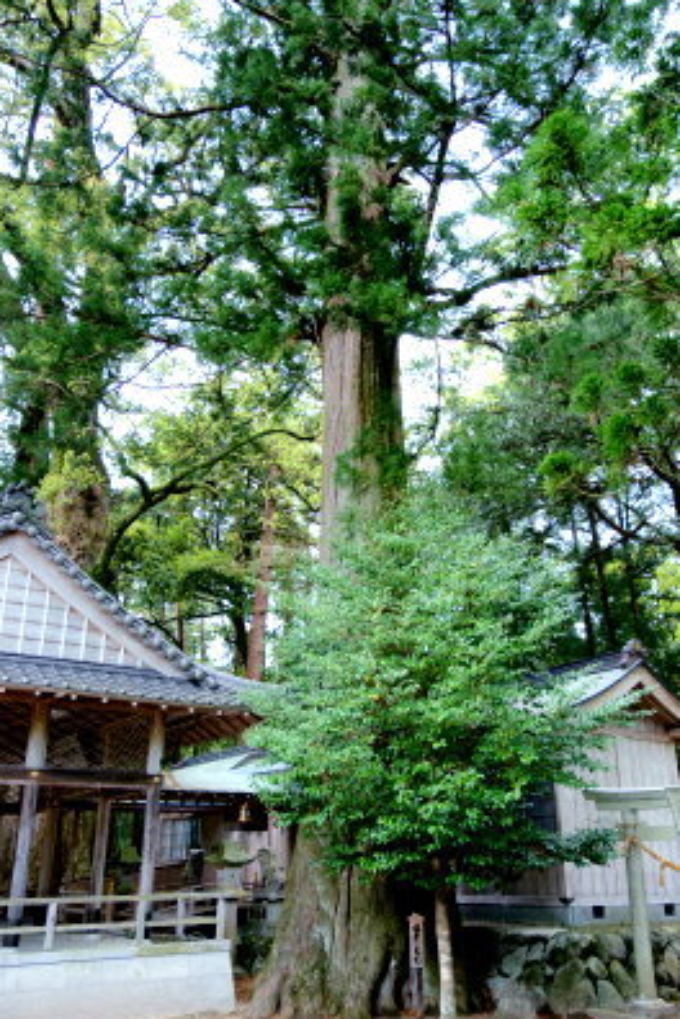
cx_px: 372
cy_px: 511
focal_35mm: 30
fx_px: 850
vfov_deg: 61.9
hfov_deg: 43.6
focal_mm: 26
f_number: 4
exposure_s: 1/40
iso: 320
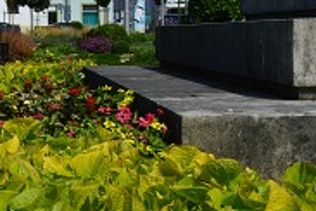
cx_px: -218
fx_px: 843
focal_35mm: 96
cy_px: 66
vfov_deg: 14.2
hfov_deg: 17.9
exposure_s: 1/500
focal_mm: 18
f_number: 11
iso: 160
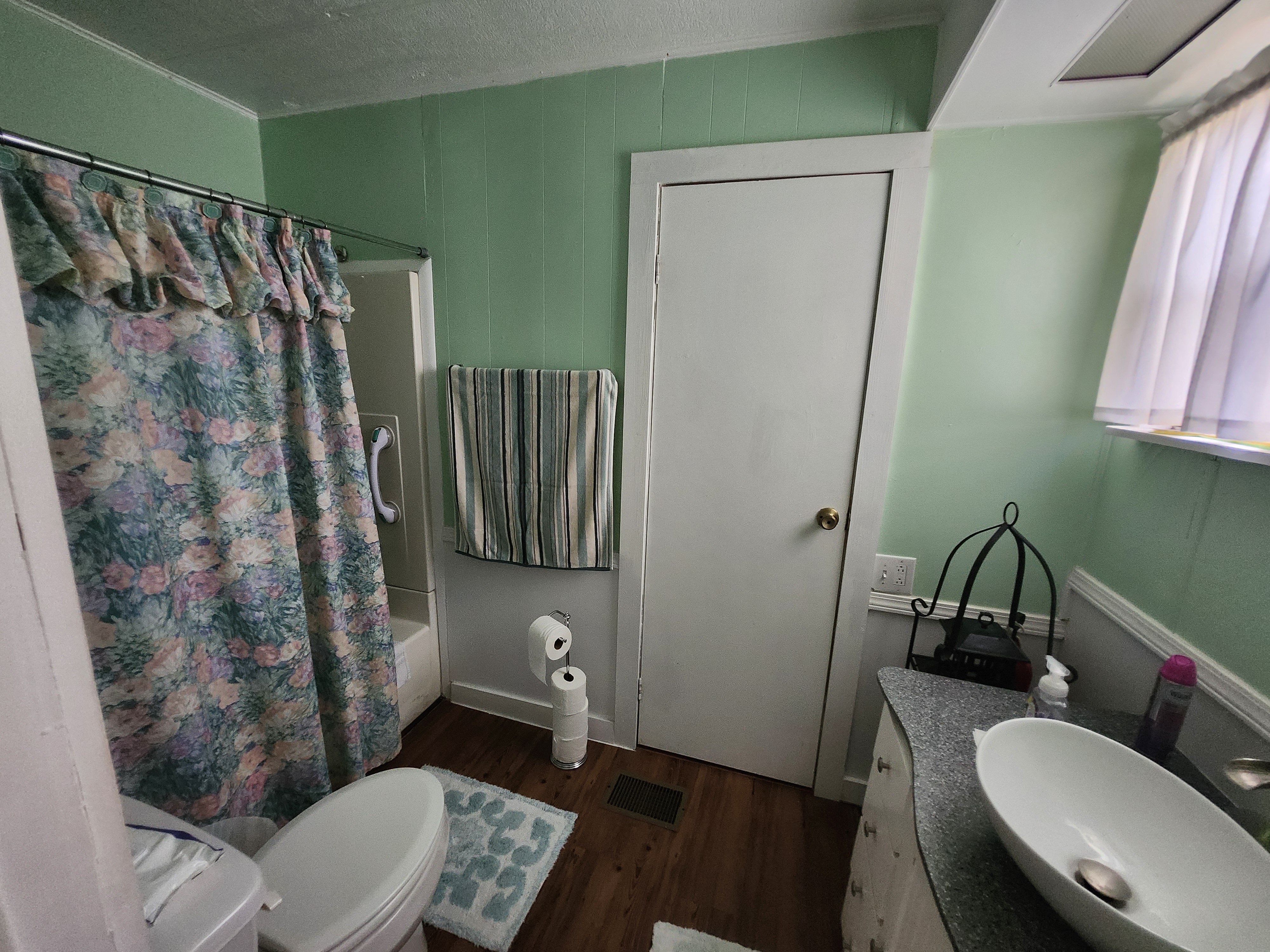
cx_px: 635
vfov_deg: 89.9
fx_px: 477
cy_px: 476
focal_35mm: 13
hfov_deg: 106.2
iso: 400
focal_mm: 1.7
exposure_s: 1/60
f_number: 2.2
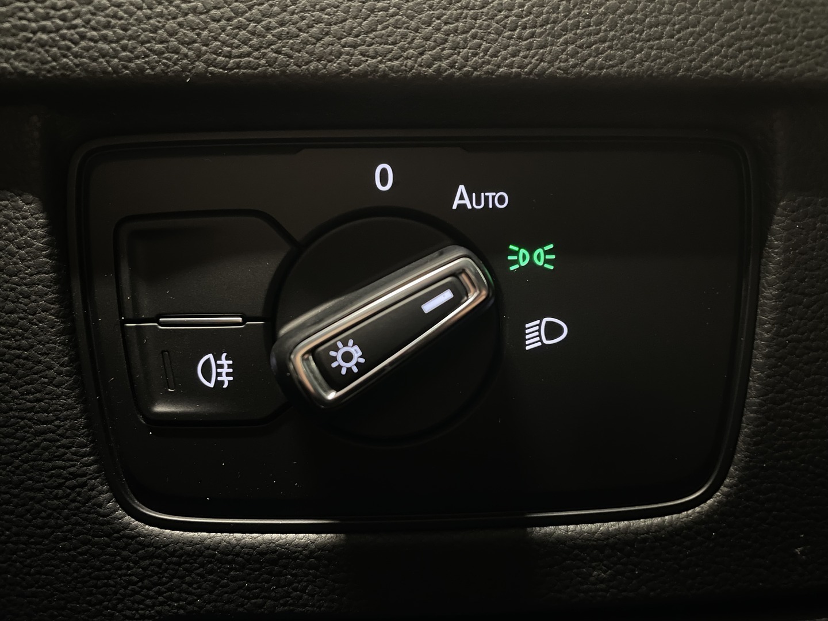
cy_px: 310
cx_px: 414
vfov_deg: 53.1
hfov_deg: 67.3
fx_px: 622
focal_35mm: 26
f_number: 1.6
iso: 1000
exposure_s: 1/25
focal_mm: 4.2
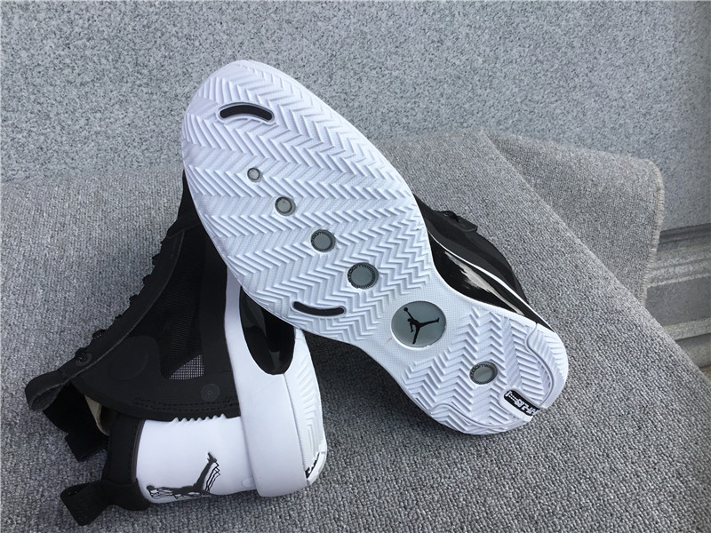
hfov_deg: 58.4
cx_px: 356
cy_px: 266
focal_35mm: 31
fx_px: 637
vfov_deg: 45.4
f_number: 2.4
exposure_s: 1/405
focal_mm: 3.3
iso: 25
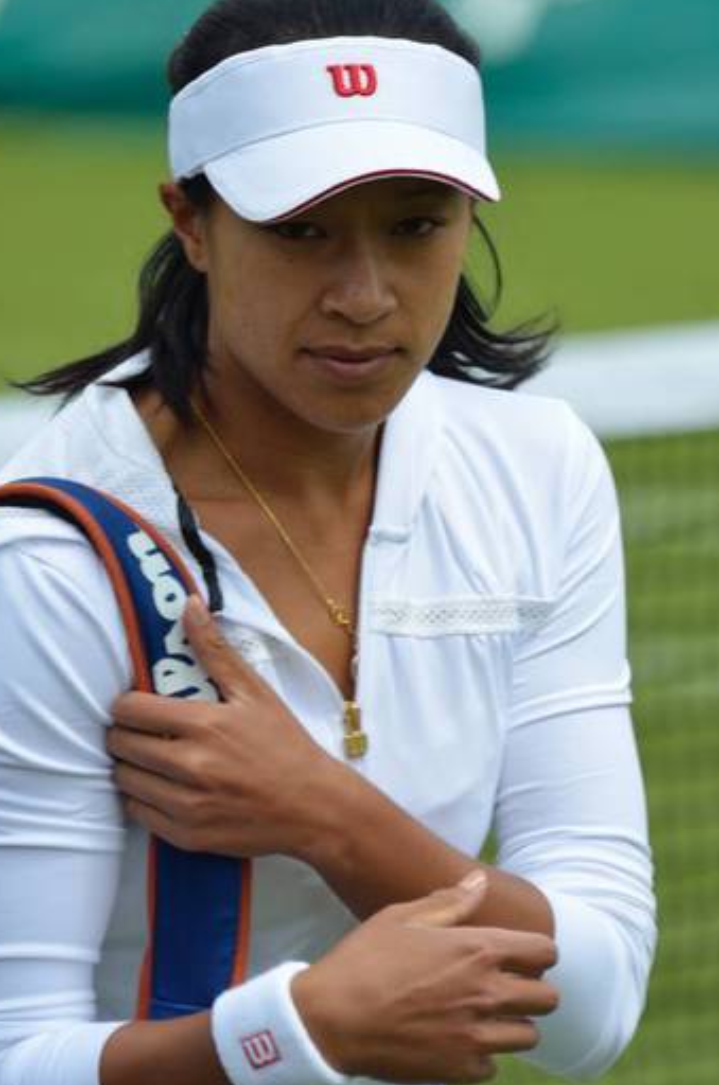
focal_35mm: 759
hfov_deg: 1.8
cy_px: 485
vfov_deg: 2.7
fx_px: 22845
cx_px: 427
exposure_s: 1/500
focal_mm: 370
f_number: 5.6
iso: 140
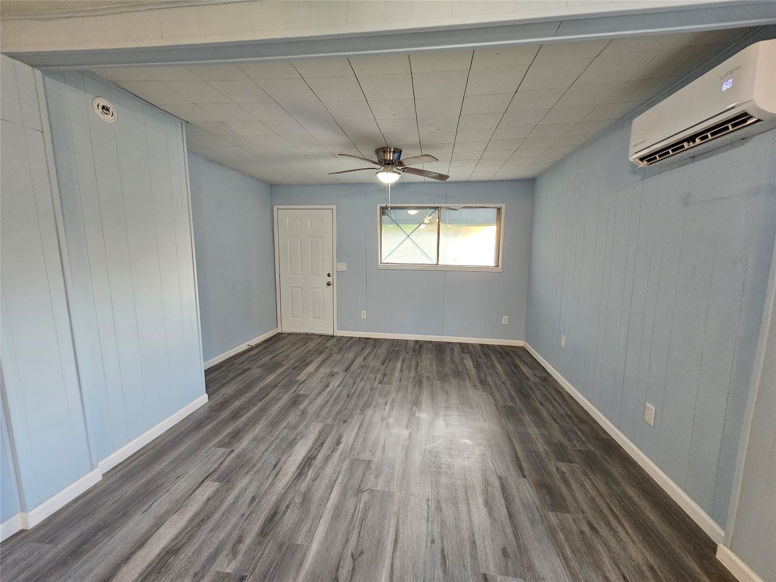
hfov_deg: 106.2
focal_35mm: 13
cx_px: 388
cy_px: 291
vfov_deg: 89.9
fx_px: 291
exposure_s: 1/40
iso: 400
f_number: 2.2
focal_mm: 2.2
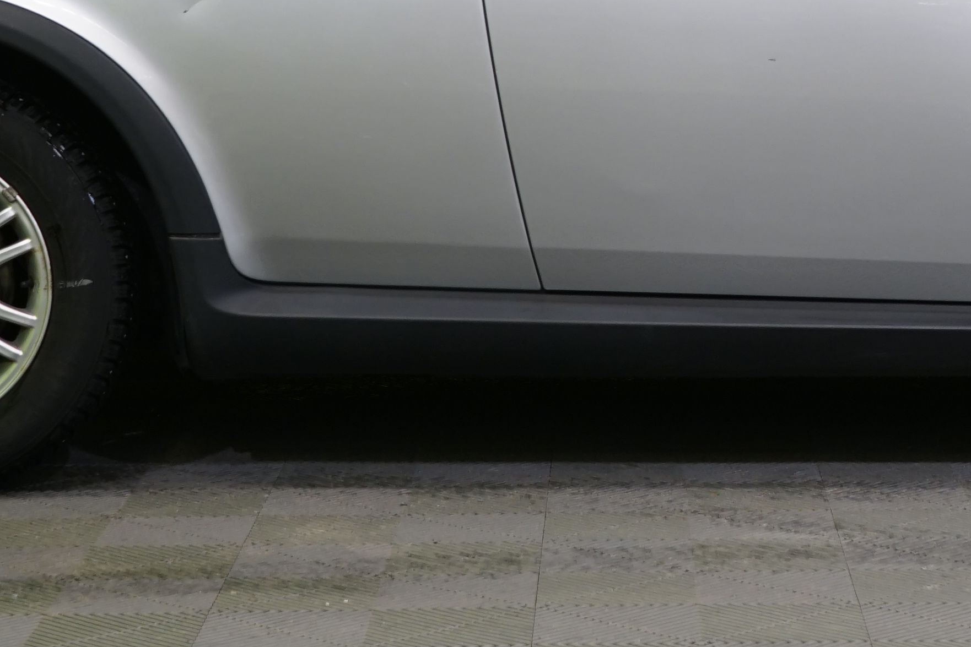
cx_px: 816
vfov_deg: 10.8
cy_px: -41
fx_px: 3399
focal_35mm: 126
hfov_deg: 16.1
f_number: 5.6
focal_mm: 37
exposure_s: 1/25
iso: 400
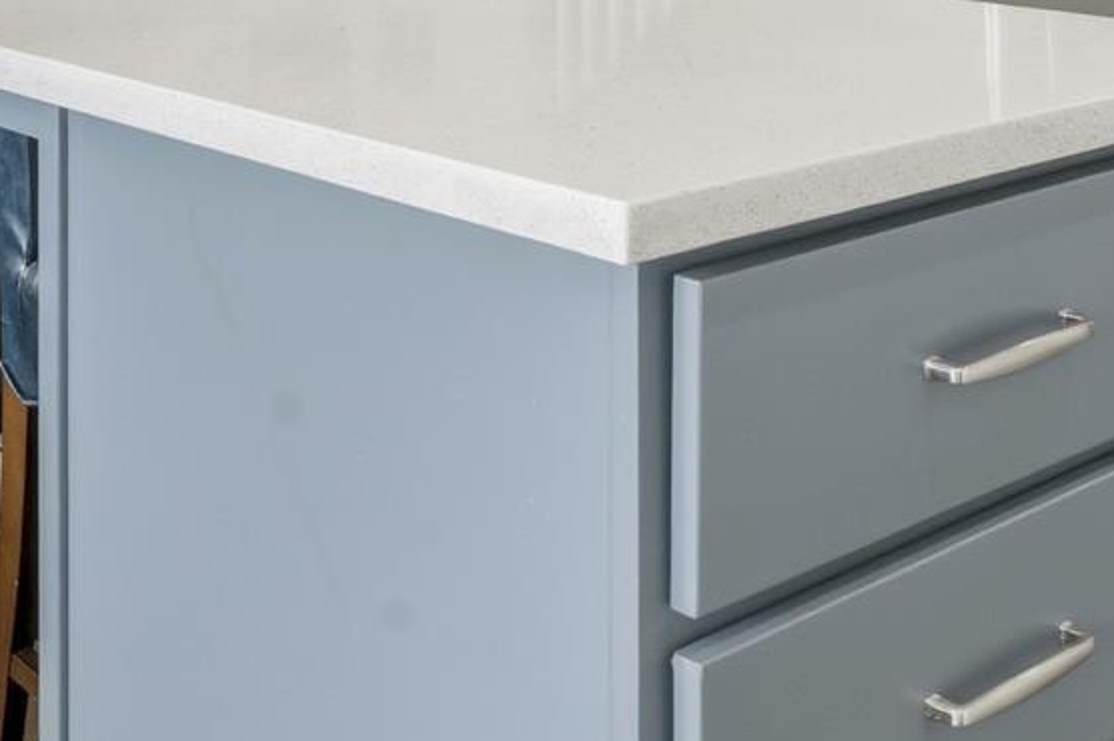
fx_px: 1948
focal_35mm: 63
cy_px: -287
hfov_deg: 31.8
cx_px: 697
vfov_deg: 19.4
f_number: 11
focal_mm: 14
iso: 400
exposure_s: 1/10
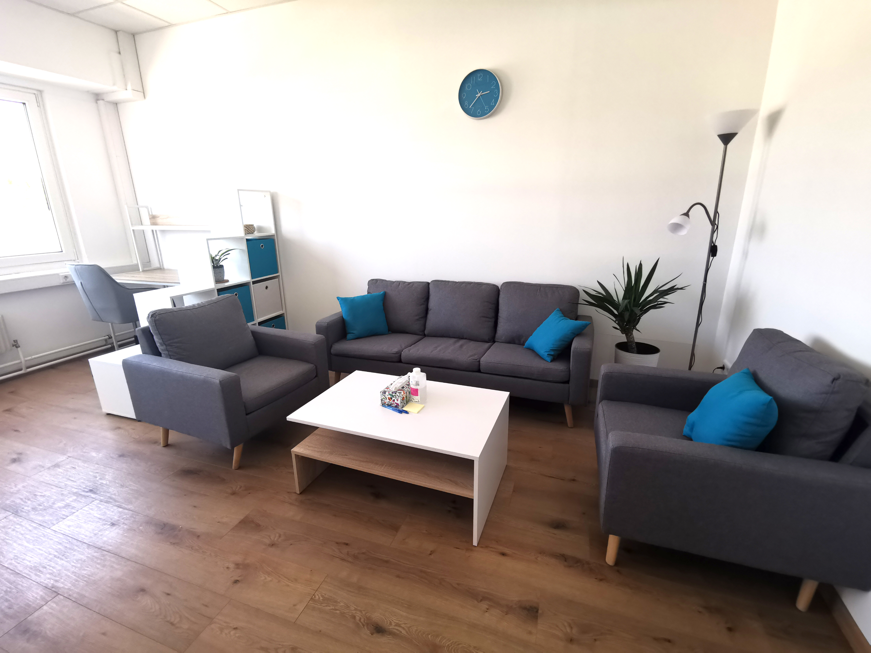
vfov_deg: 78.1
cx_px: 436
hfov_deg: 94.5
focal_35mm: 16
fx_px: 403
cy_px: 326
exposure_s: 1/100
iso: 80
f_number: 2.2
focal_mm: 2.35
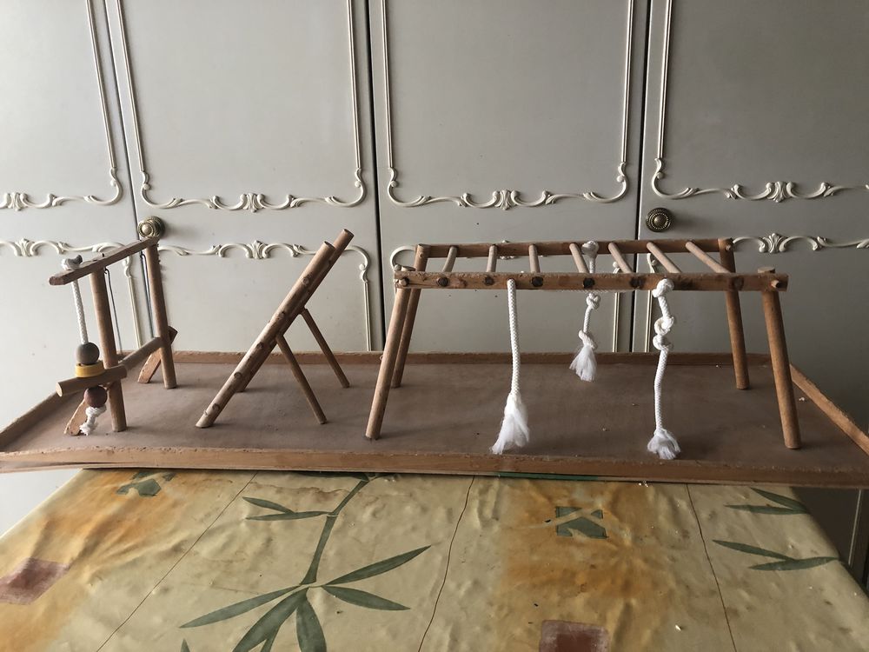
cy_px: 326
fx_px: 703
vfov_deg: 49.7
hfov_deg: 63.4
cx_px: 434
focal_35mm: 28
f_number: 1.8
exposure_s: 1/15
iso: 50
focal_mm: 3.99
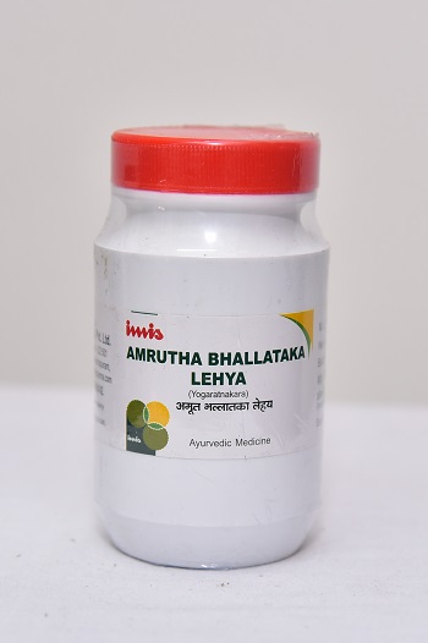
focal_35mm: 75
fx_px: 1339
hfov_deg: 18.2
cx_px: 214
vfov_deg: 27.0
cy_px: 322
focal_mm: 75
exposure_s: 1/200
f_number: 5
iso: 1600
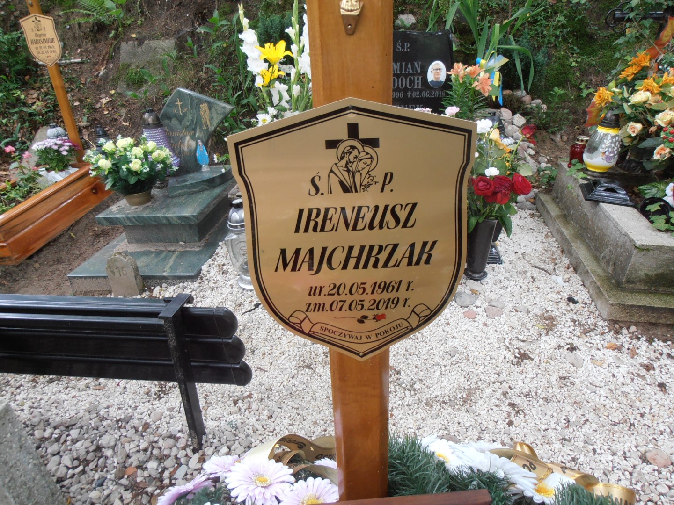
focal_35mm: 24
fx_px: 467
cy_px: 252
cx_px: 337
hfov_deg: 71.6
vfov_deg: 56.8
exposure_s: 1/30
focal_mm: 4.2
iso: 125
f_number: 3
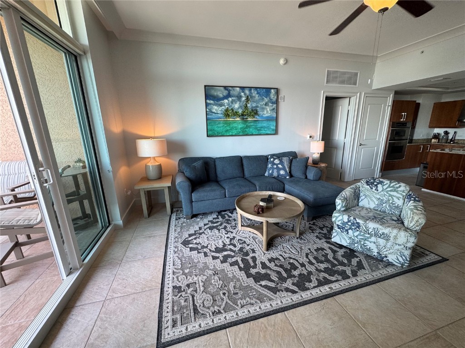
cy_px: 174
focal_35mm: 14
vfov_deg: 85.7
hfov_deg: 102.1
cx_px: 232
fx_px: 188
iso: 125
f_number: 2.2
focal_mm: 2.22
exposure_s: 1/120
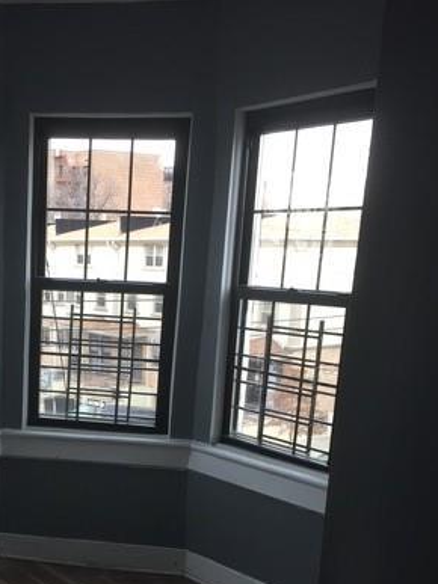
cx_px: 92
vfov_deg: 38.3
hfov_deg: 29.6
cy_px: 459
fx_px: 810
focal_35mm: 48
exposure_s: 1/60
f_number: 2.2
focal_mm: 4.15
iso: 32
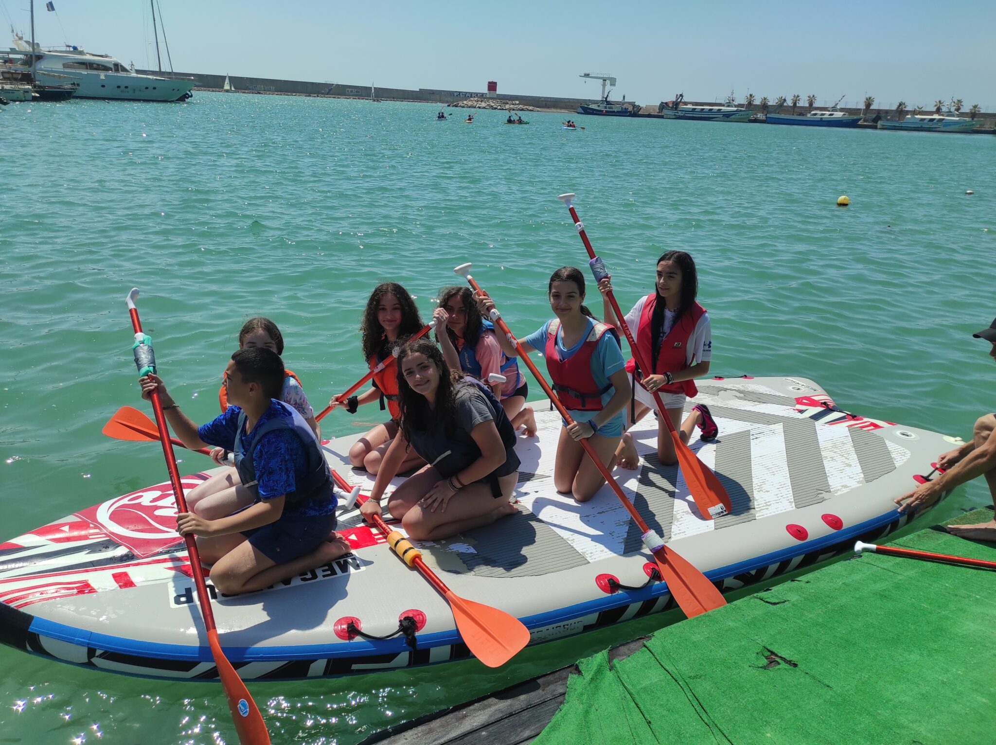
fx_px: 719
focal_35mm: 25
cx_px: 498
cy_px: 372
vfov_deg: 54.8
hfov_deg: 69.4
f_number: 1.89
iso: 100
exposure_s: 1/3677
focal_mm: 5.43
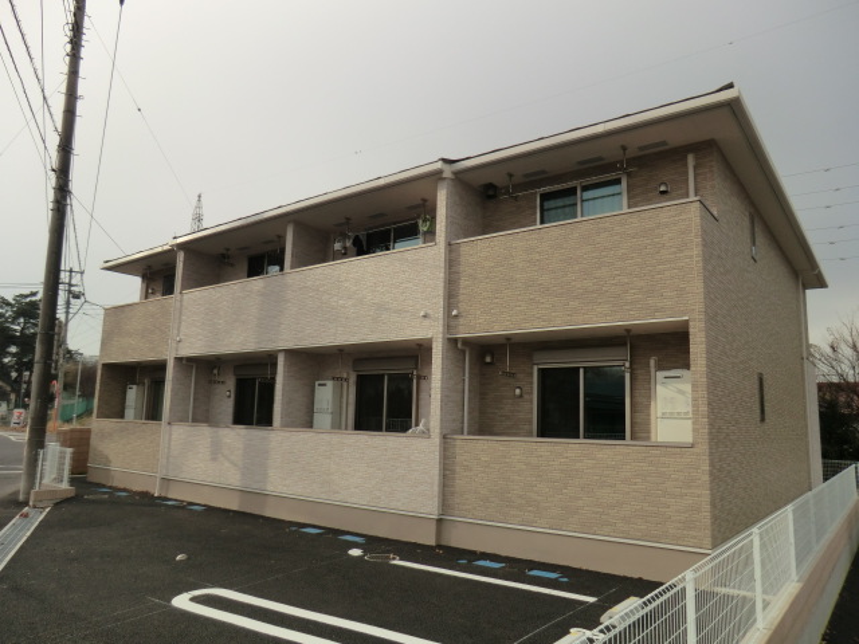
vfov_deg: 56.8
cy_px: 322
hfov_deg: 71.6
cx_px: 430
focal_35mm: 24
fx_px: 596
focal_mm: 4.3
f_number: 3.2
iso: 80
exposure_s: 1/800
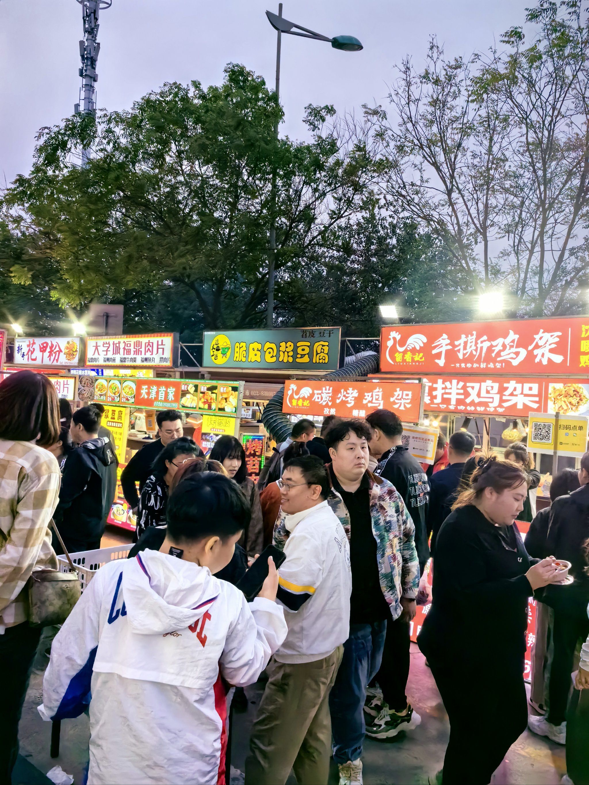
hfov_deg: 51.4
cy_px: 392
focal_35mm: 27
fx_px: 613
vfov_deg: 65.3
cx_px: 294
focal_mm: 5.75
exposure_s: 1/100
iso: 125
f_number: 4
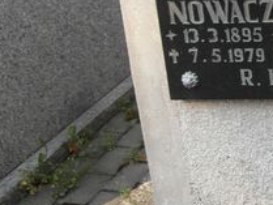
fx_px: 868
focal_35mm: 110
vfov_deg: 13.5
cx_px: 411
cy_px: 98
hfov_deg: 16.3
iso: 80
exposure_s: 1/180
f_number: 4.2
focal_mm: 7.8
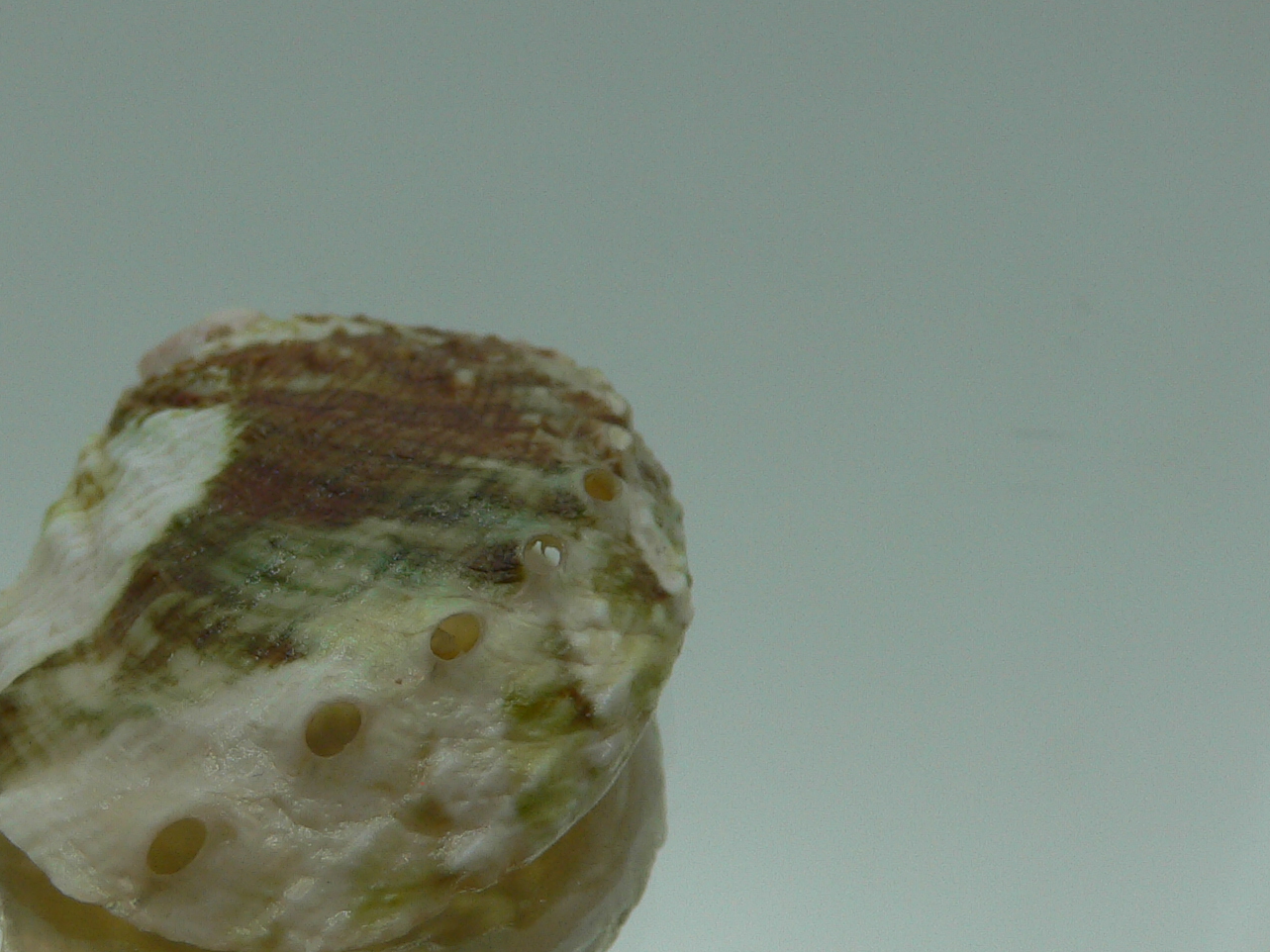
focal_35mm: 55
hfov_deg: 34.2
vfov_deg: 26.4
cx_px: 311
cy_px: 636
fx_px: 2018
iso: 80
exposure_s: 1/100
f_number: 3.3
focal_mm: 4.6
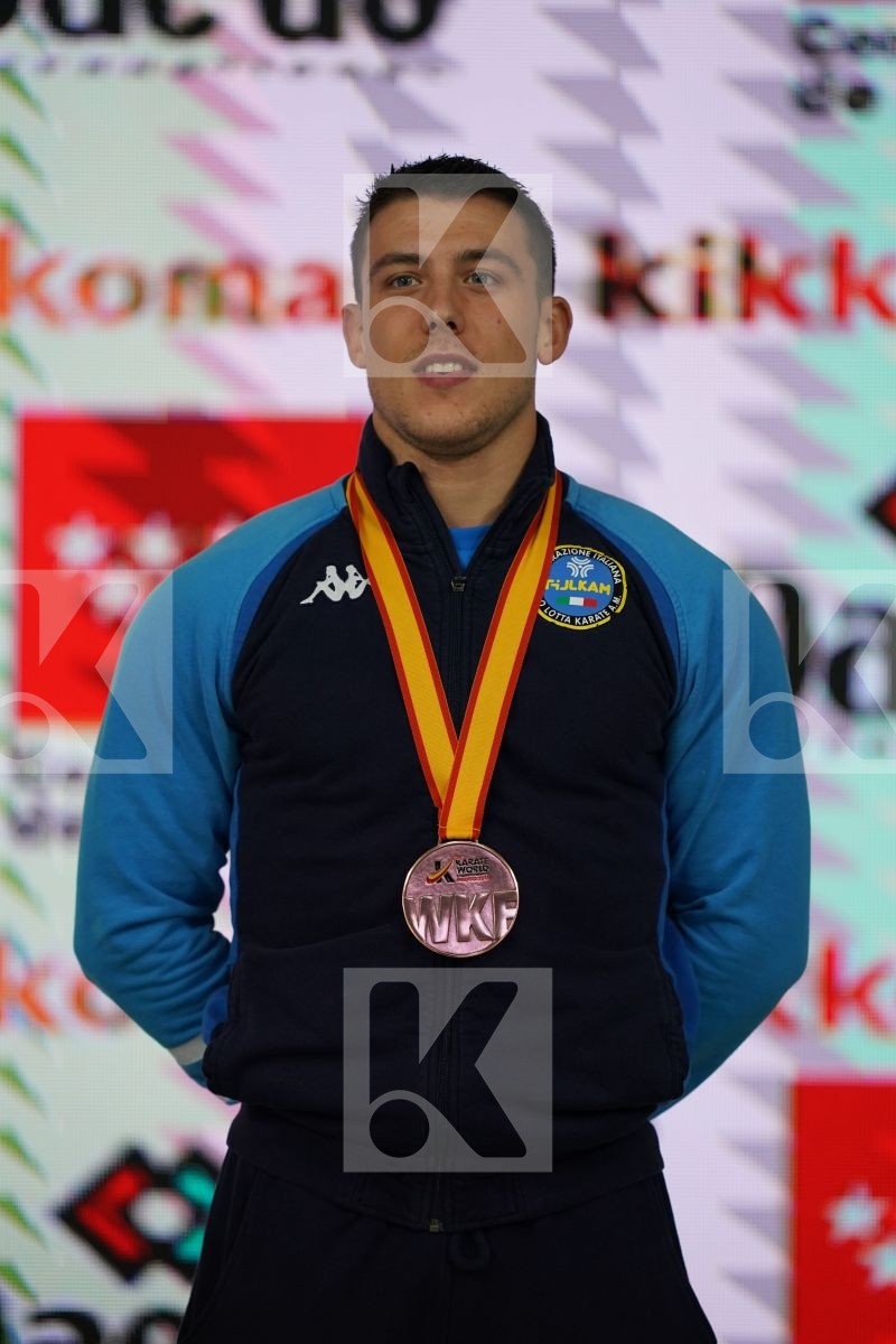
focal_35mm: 400
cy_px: 672
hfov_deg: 3.4
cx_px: 448
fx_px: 14932
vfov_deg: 5.2
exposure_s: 1/400
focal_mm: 400
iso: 1600
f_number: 2.8
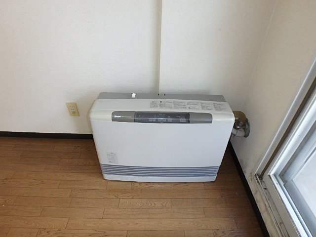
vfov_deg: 63.4
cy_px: 118
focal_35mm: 21
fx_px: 192
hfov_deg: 79.0
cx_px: 158
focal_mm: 3.7
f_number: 3.5
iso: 400
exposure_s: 1/30
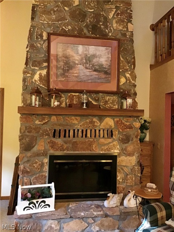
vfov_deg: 58.4
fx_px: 208
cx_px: 87
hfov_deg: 45.4
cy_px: 116
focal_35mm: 31
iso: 640
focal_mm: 3.3
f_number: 2.4
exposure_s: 1/15
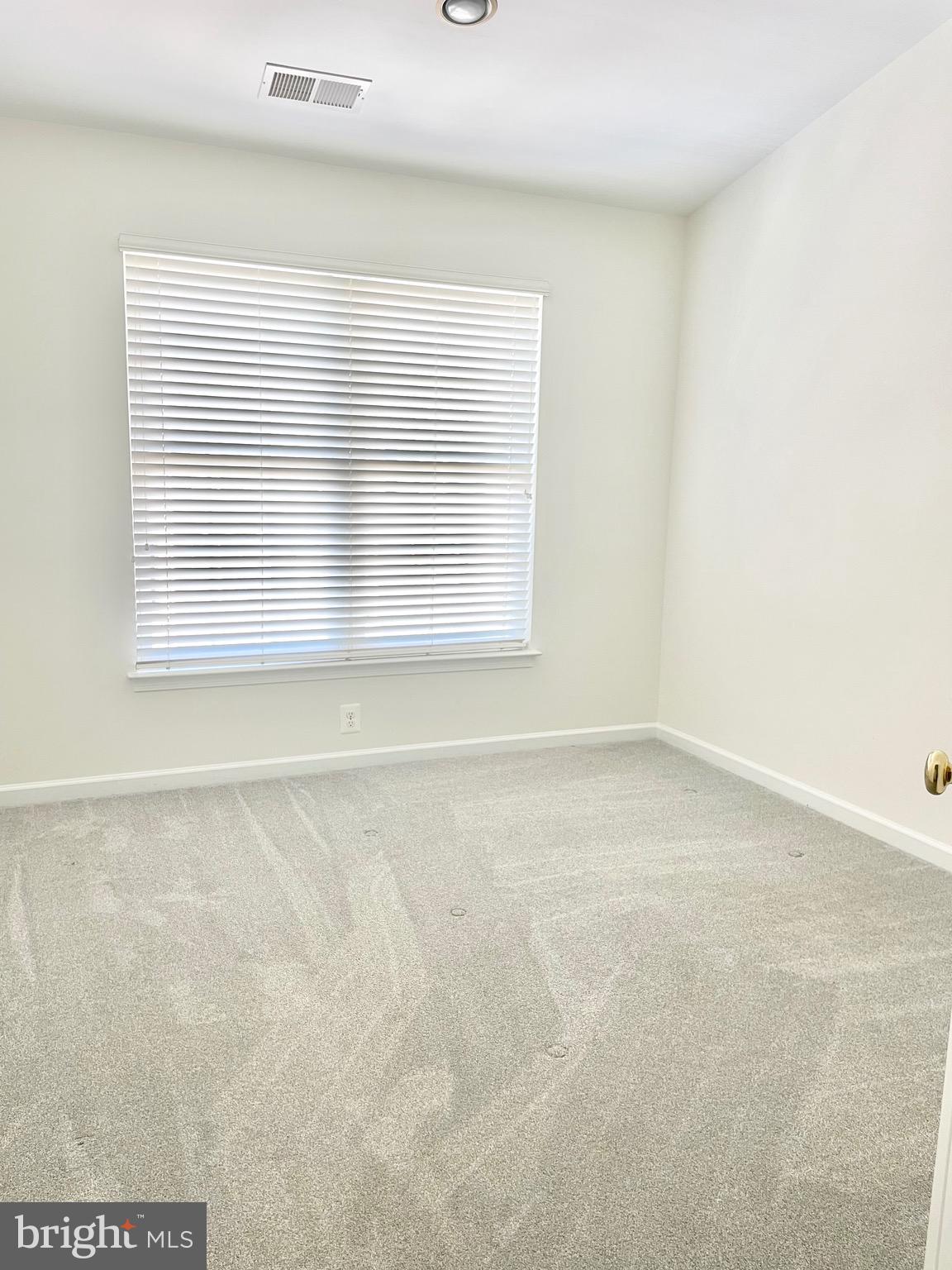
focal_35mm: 26
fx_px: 953
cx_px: 476
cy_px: 635
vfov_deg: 67.3
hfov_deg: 53.1
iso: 125
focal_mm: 4.2
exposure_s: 1/97
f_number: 1.6
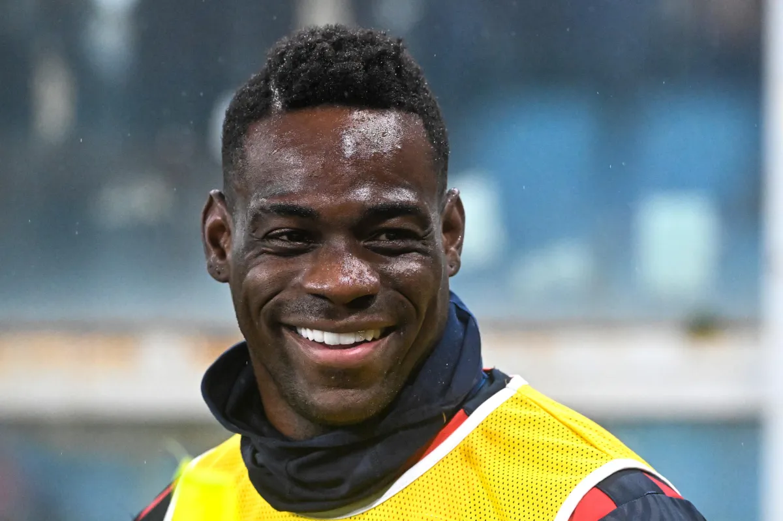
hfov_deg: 5.1
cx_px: 392
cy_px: 260
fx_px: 8805
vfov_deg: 3.4
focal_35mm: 405
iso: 8000
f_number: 4
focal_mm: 270
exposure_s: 1/1250
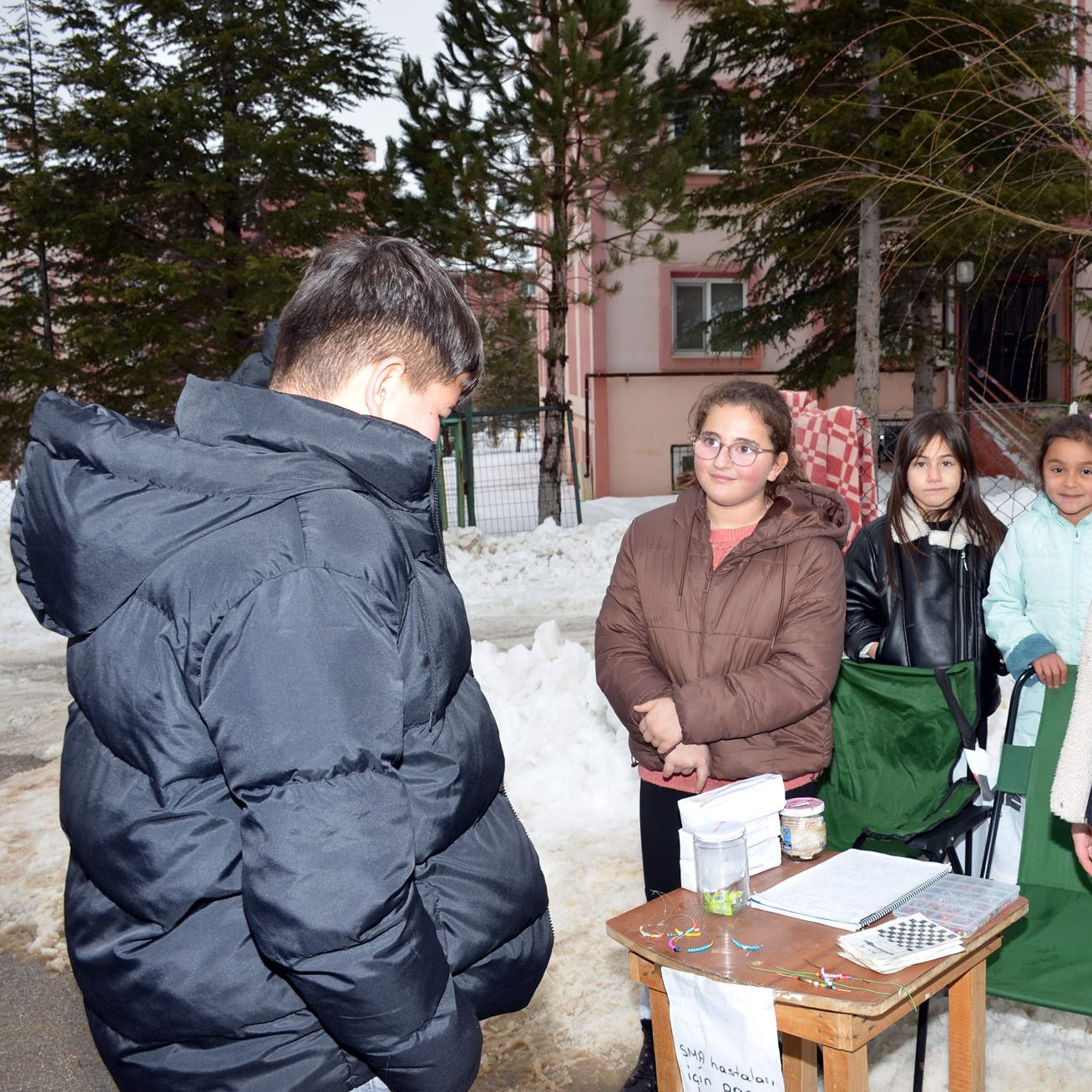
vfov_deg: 47.2
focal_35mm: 35
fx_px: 1249
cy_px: 543
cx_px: 730
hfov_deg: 46.5
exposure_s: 1/160
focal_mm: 18
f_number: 6.3
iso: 100
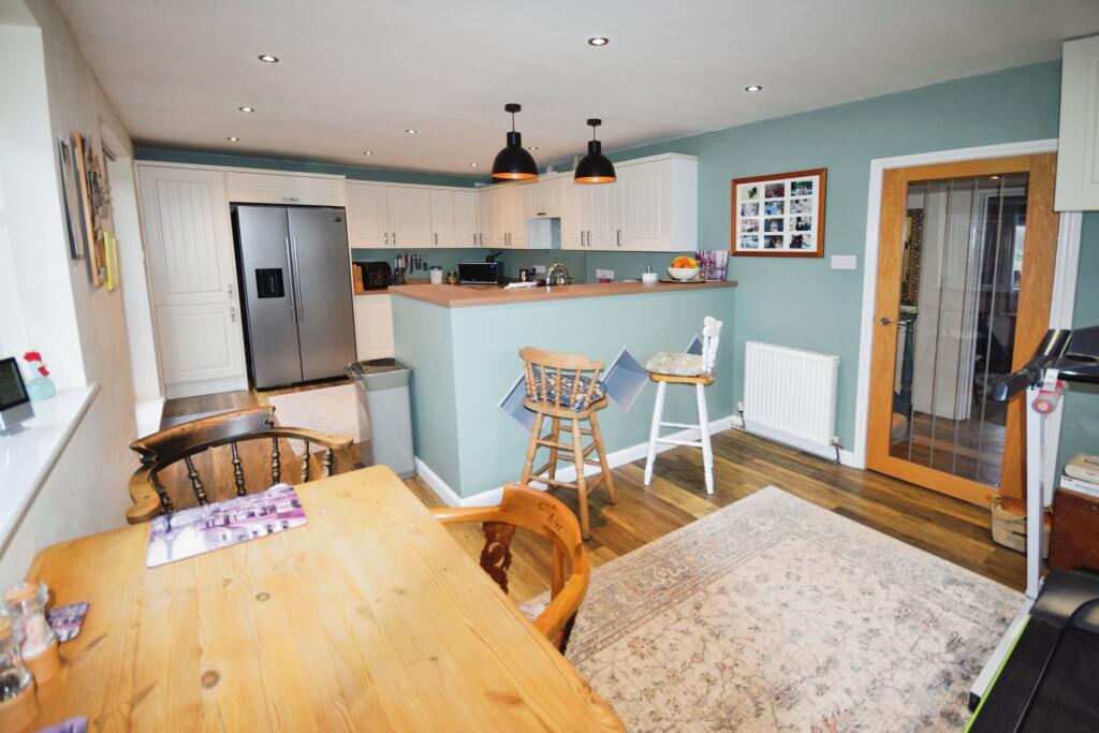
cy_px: 366
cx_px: 550
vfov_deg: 77.3
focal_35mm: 15
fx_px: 458
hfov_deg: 100.4
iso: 800
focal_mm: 10
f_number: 5
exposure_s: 1/100
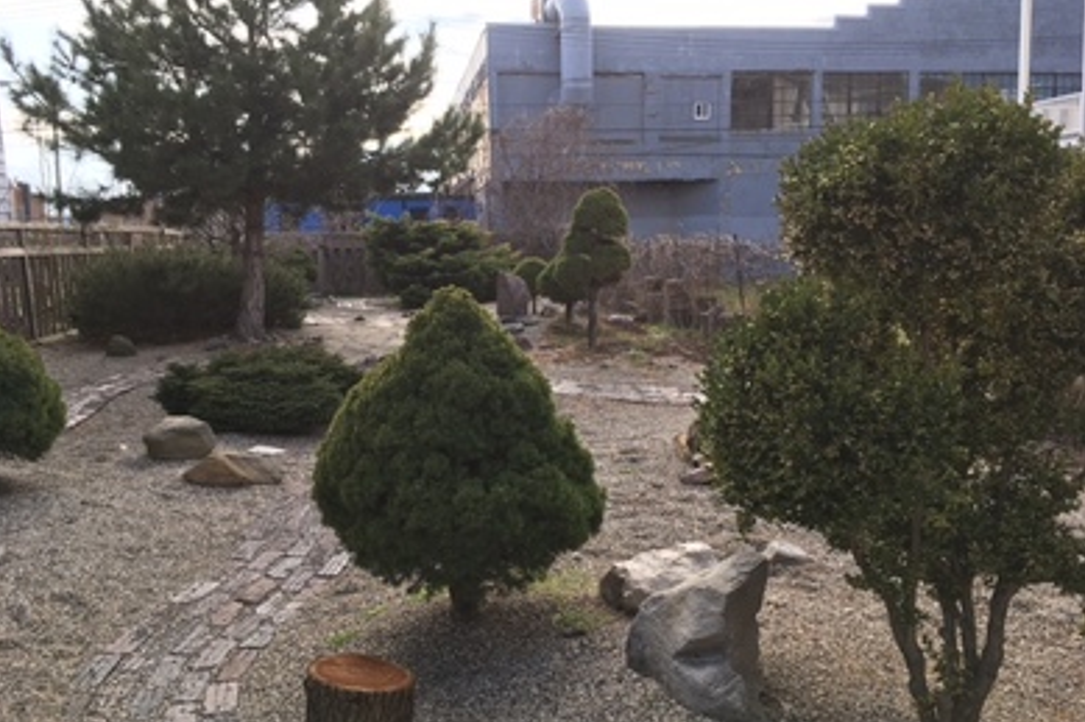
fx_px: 934
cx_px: 544
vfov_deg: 42.3
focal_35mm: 31
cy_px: 362
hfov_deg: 60.3
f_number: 2.2
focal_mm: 4.15
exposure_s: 1/442
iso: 25
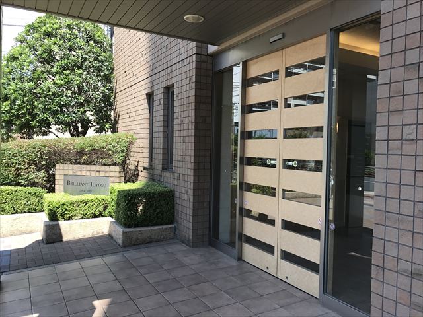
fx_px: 342
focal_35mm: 28
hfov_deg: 63.4
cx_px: 212
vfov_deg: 49.7
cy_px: 158
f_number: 1.8
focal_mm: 3.99
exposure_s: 1/580
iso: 20
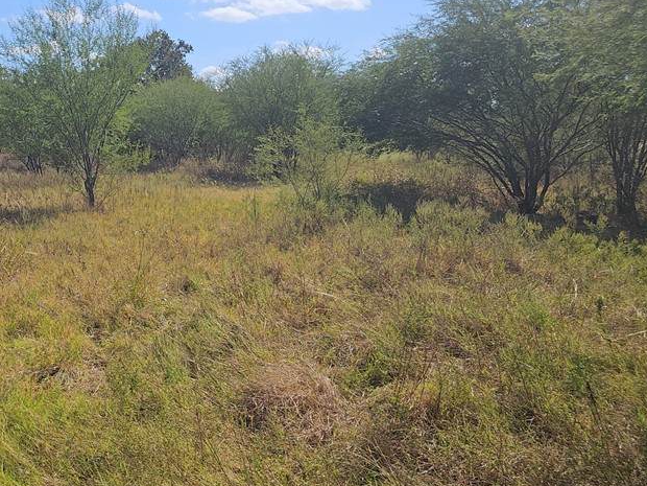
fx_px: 710
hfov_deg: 46.5
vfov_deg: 37.7
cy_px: 213
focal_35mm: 38
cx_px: 133
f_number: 1.7
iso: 10
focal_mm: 6.3
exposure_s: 1/1339
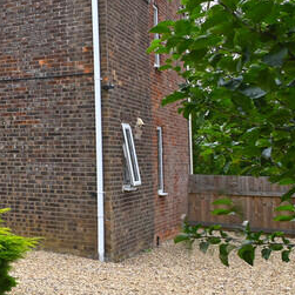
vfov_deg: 29.1
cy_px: 132
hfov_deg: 18.7
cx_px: -294
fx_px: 569
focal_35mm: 59
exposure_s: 1/100
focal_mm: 17
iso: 100
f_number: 5
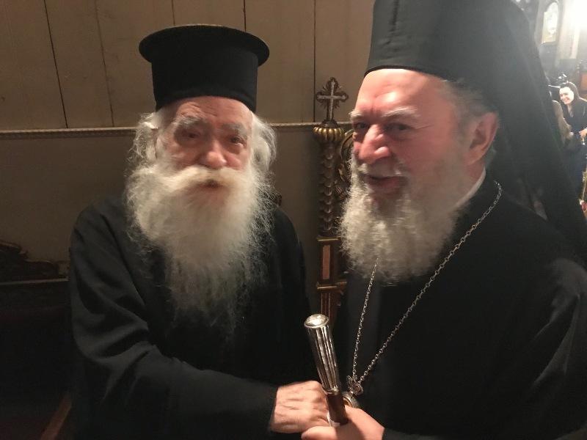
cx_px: 294
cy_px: 220
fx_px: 475
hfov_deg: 63.4
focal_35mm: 28
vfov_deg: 49.7
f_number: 1.8
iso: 100
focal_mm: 3.99
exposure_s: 1/4
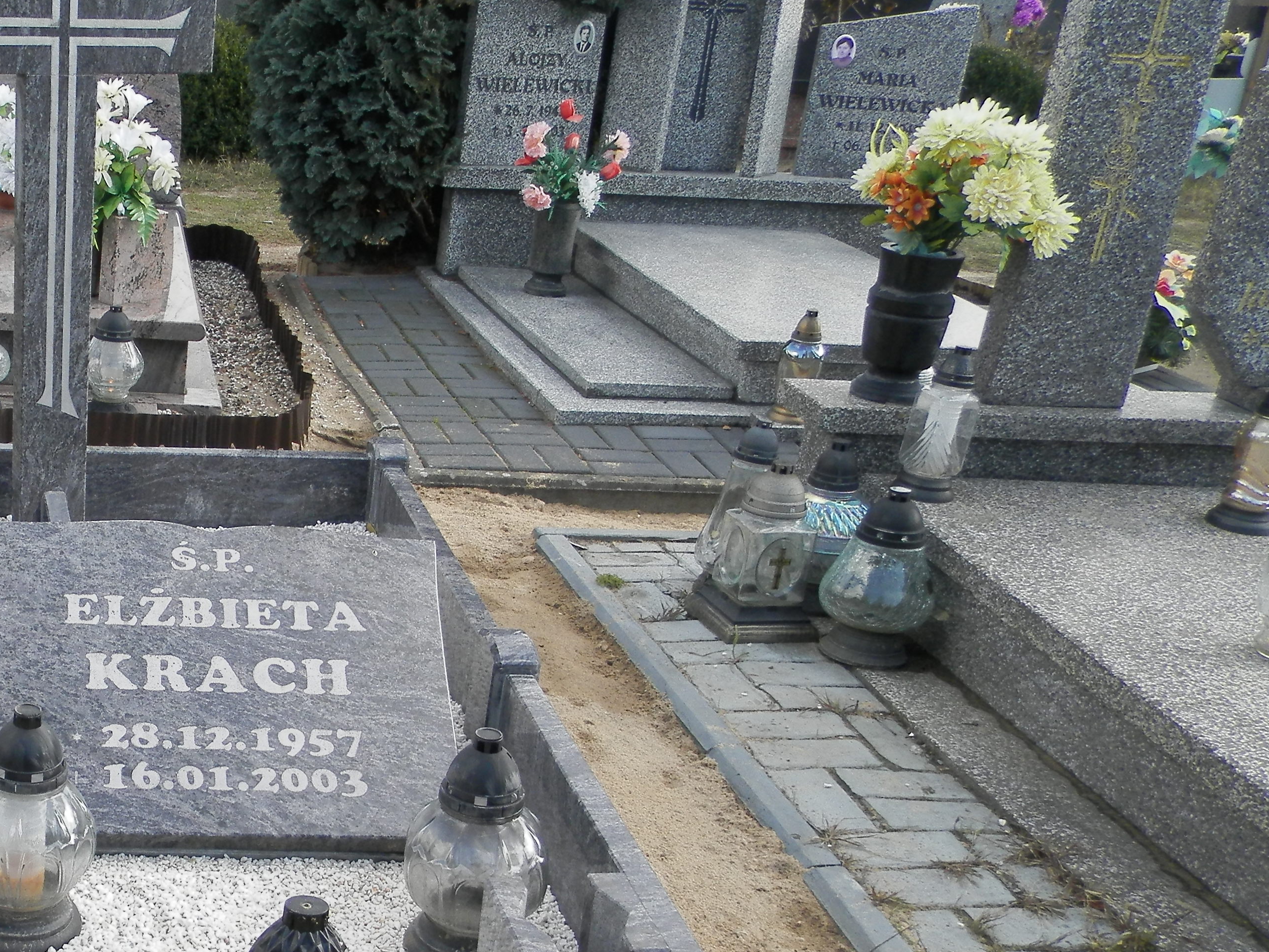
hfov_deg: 39.2
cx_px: 141
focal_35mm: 45
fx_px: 1650
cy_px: 676
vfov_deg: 31.8
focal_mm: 4.5
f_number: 3.1
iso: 80
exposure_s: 1/250
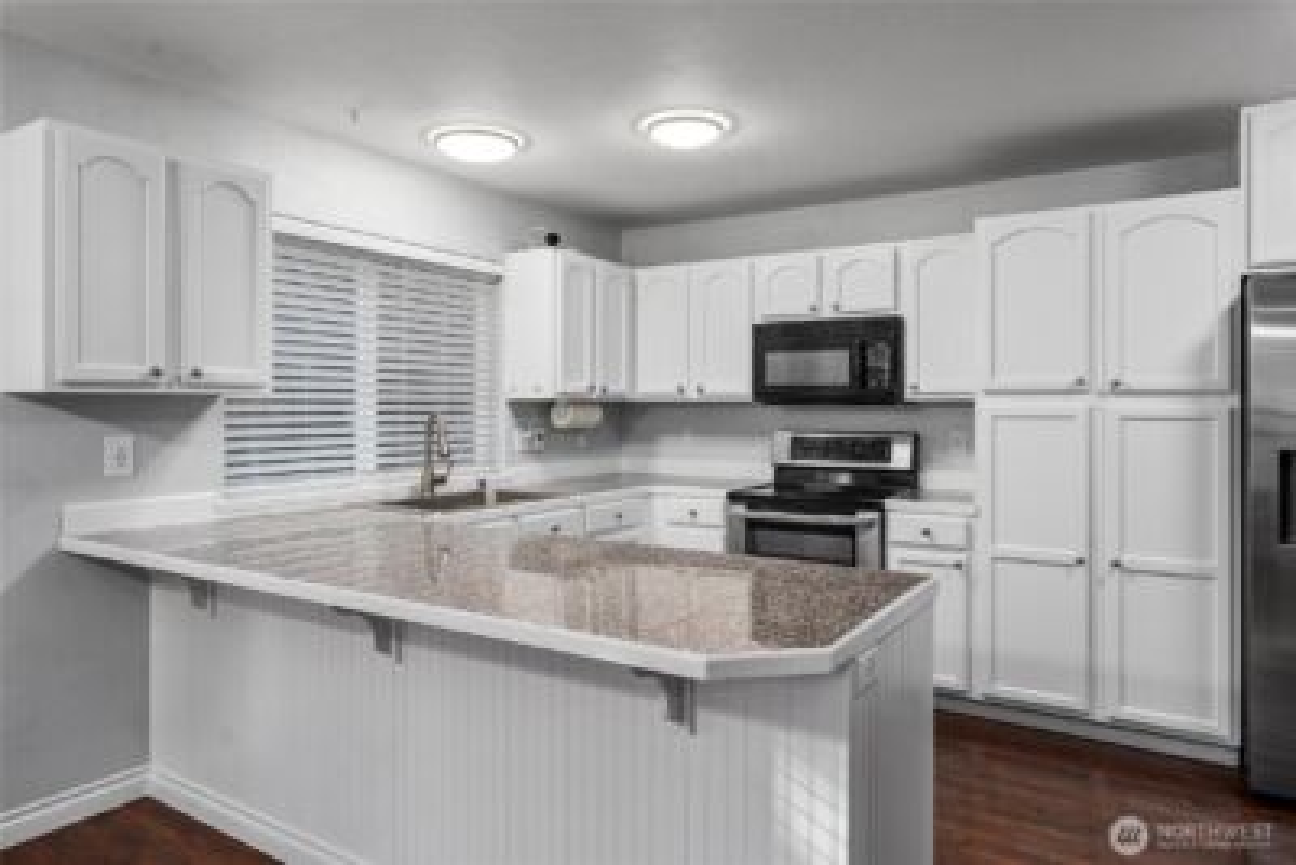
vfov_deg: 59.5
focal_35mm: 21
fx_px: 756
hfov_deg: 81.2
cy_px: 432
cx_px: 648
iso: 200
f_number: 7.1
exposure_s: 1/60
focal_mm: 21
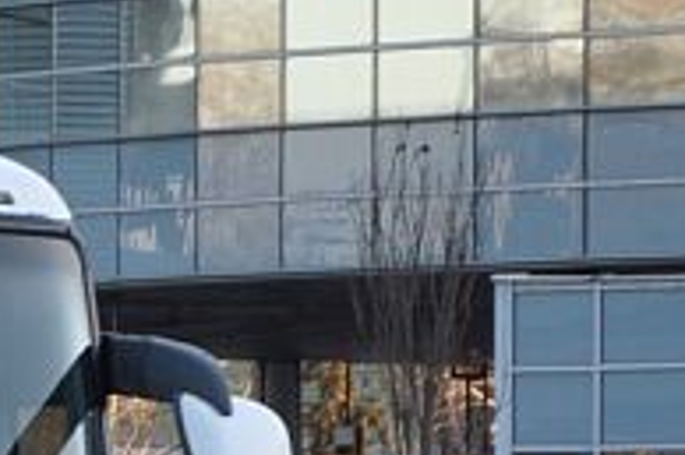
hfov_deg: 2.9
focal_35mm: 706
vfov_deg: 1.9
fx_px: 13418
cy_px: 741
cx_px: -777
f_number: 5.6
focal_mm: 85
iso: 280
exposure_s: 1/125
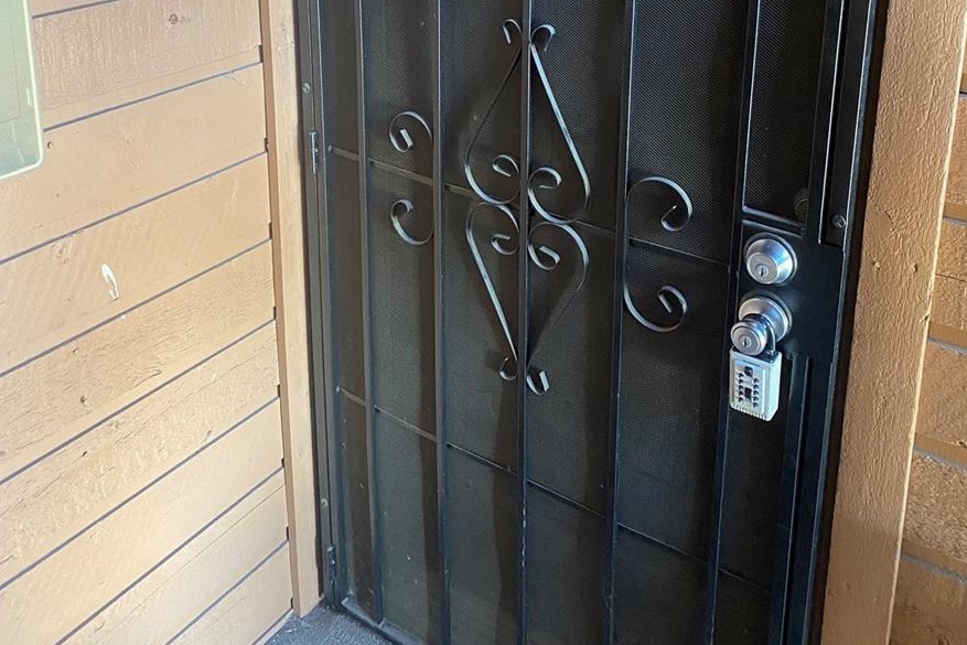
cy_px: 52
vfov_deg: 33.8
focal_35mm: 37
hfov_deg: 51.9
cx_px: 486
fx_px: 994
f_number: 1.8
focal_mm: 4.25
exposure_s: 1/35
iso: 640
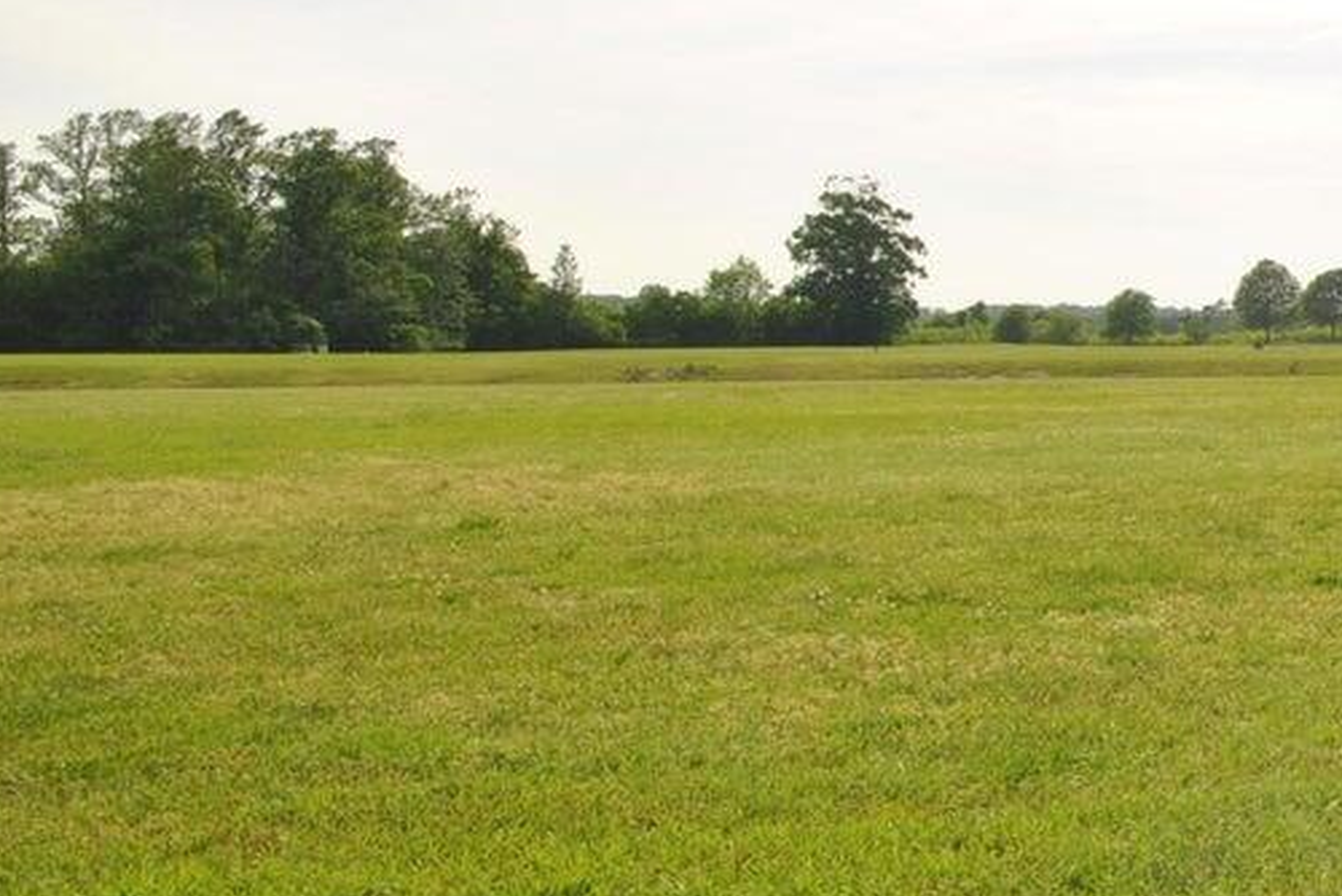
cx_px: 1943
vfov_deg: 26.6
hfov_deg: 28.2
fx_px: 1885
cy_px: 319
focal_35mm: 51
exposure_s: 1/200
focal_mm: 11
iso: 100
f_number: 10
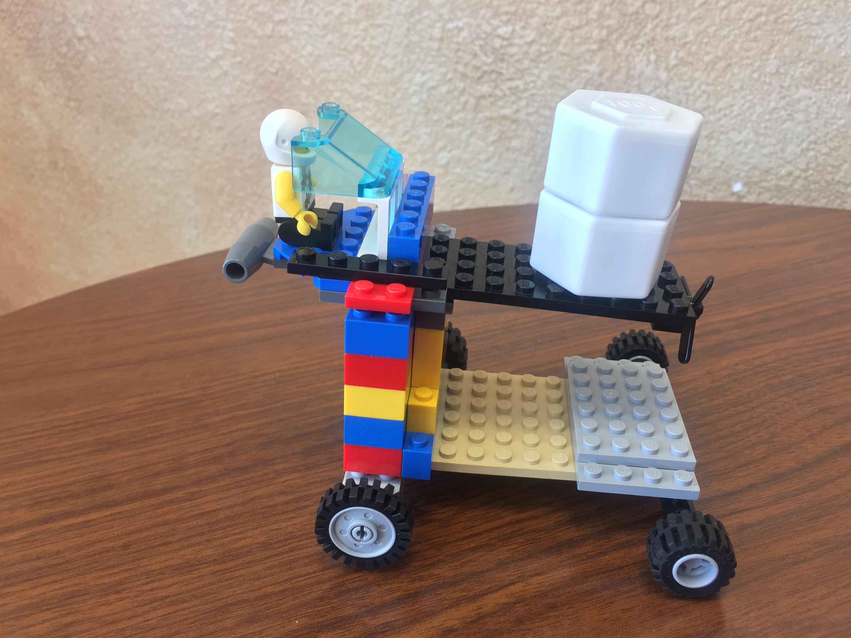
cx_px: 431
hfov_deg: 60.0
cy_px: 324
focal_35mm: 30
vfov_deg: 46.8
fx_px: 737
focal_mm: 4.15
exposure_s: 1/40
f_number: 2.2
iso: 32
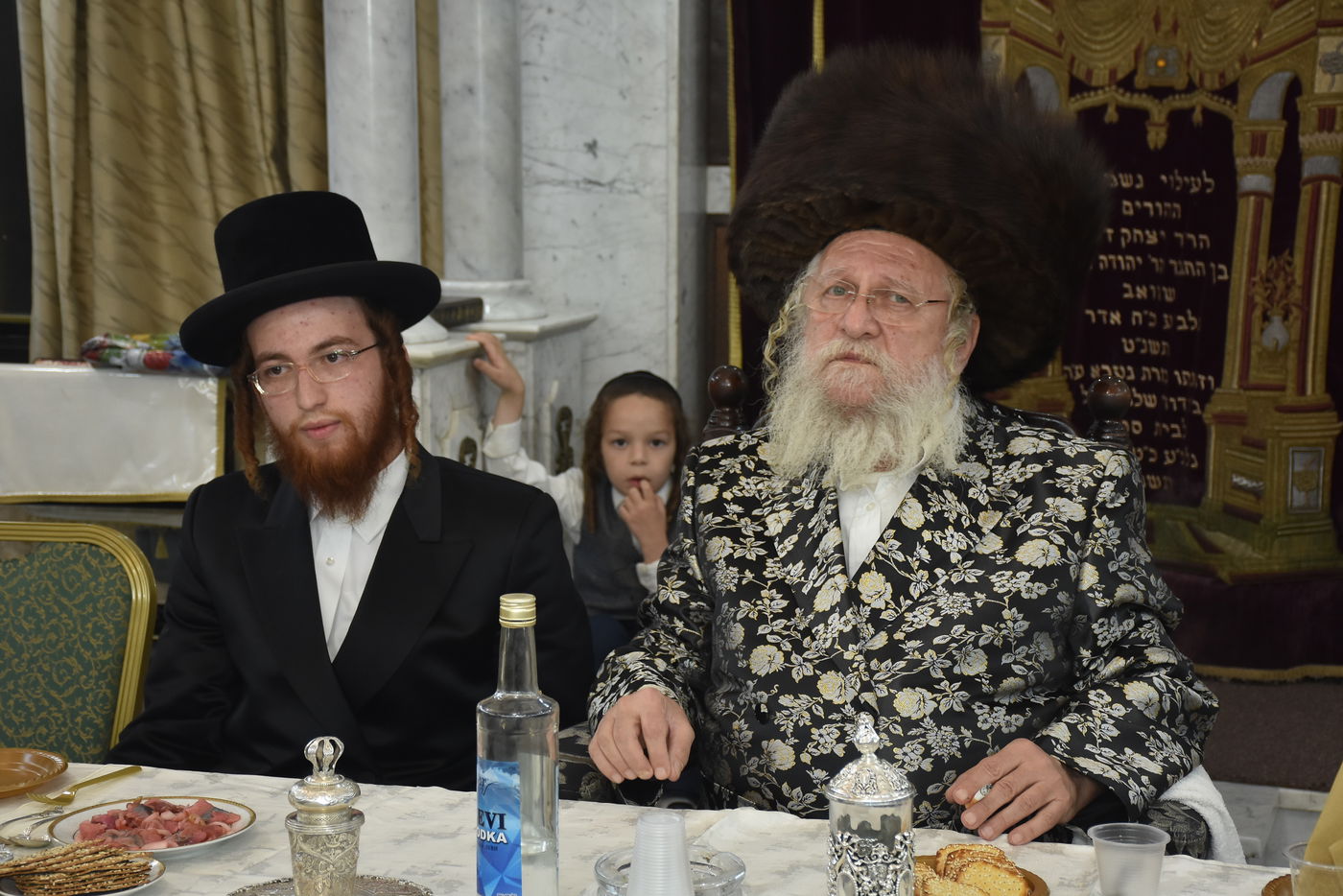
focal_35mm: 72
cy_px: 448
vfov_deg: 18.9
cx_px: 672
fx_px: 2686
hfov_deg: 28.1
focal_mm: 48
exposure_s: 1/100
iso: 800
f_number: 6.3
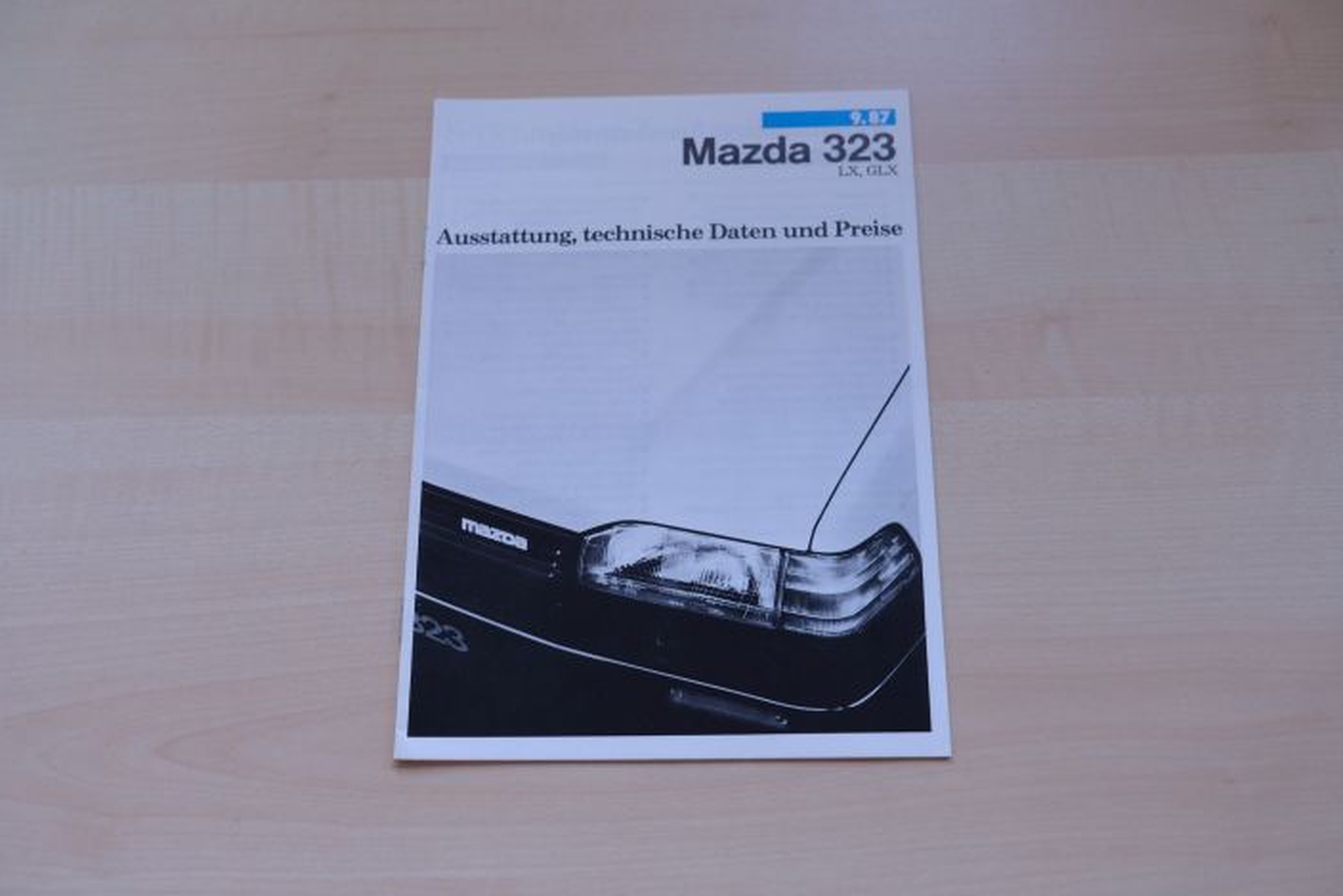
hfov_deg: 44.5
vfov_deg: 30.5
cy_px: 452
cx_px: 669
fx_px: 1642
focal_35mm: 44
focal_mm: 28.9
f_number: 3.2
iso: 640
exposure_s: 1/60
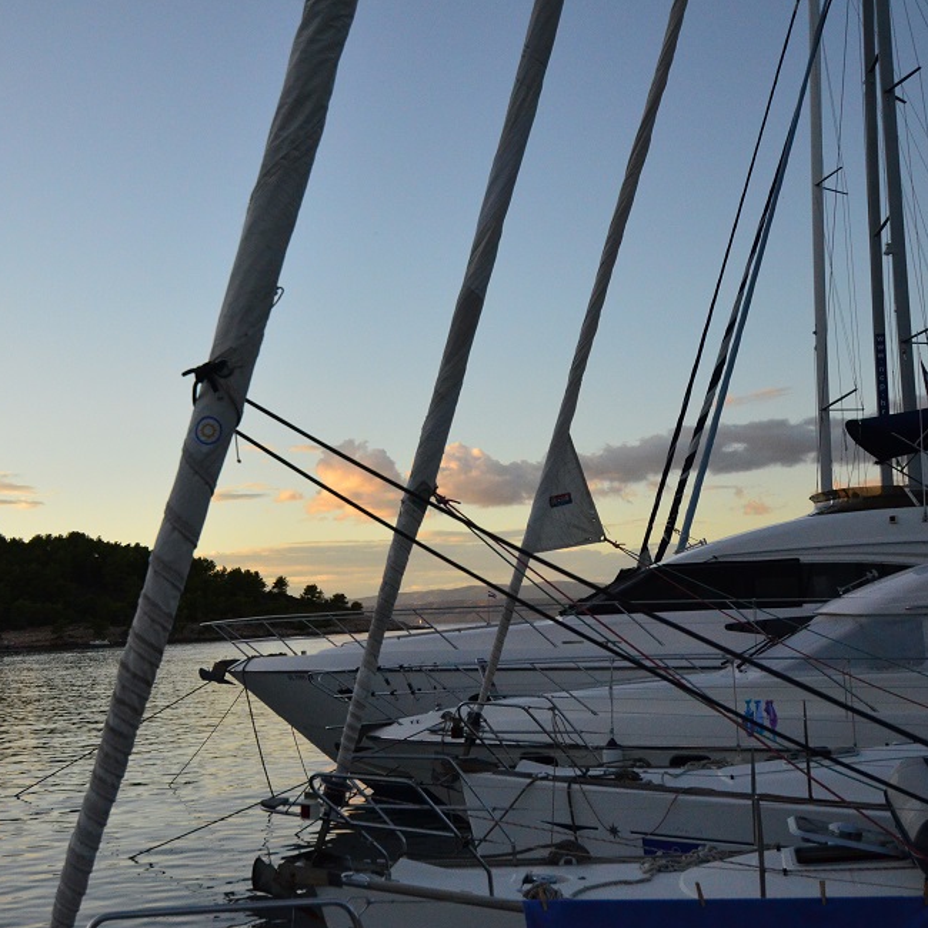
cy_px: 464
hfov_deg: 35.7
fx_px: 1426
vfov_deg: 36.1
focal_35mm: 47
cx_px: 308
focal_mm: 24
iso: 2000
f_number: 4.5
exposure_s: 1/5000
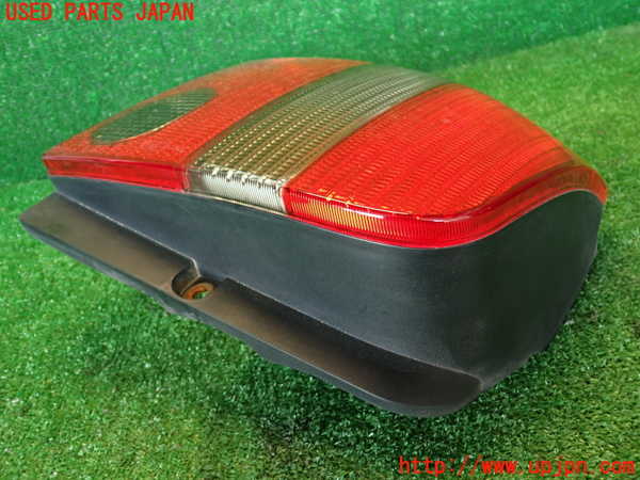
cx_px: 320
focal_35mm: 32
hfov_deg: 56.8
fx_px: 592
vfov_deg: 44.2
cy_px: 240
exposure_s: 1/30
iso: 250
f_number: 2.4
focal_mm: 5.79
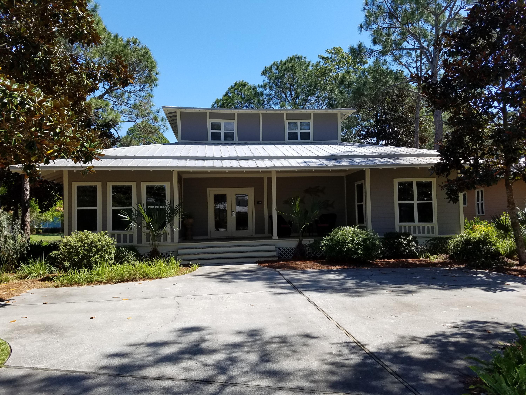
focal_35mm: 26
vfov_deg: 53.1
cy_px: 198
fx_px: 395
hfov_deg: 67.3
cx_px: 263
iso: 50
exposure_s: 1/1592
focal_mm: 4.2
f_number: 1.7
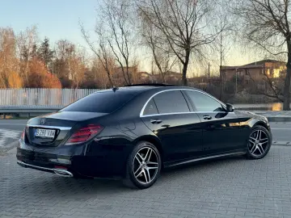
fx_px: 404
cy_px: 109
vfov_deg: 30.3
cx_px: 146
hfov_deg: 39.7
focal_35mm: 48
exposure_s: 1/407
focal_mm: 6.76
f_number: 1.78
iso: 64
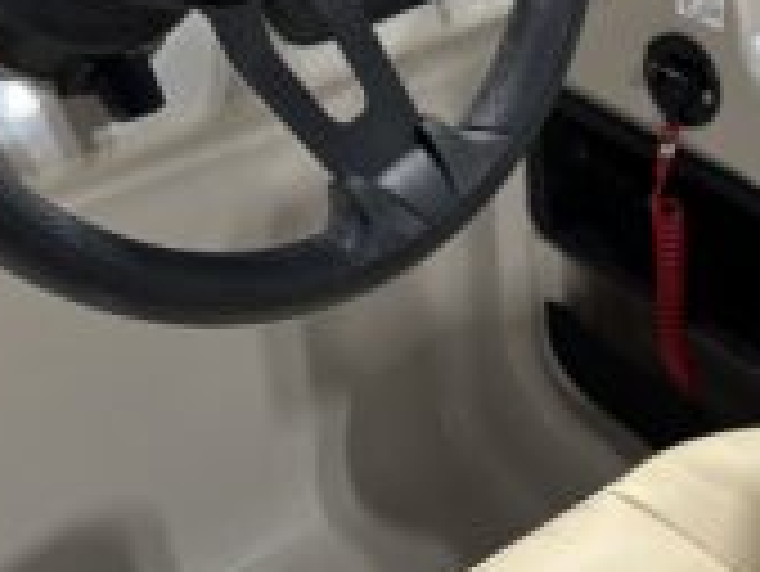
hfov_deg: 25.3
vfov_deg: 19.1
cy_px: 173
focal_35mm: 77
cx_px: 409
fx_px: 1692
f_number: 1.6
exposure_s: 1/60
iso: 125
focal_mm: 5.96
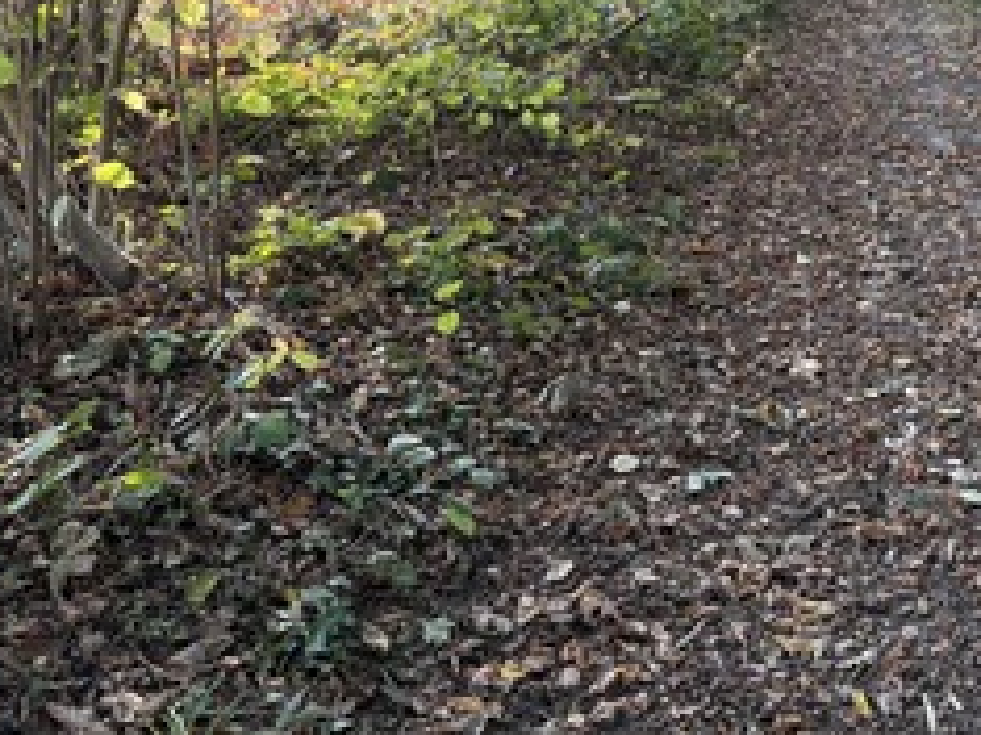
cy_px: 102
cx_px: 789
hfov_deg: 36.2
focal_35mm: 51
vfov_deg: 27.7
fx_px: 1445
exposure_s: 1/239
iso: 125
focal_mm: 6.76
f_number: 1.78
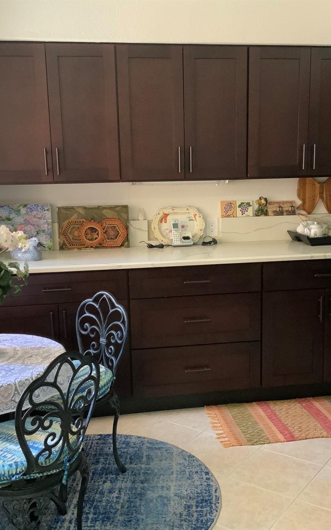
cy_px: 271
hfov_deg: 30.5
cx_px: 178
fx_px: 606
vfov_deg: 47.2
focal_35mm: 42
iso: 320
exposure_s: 1/42
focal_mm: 3
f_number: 1.8
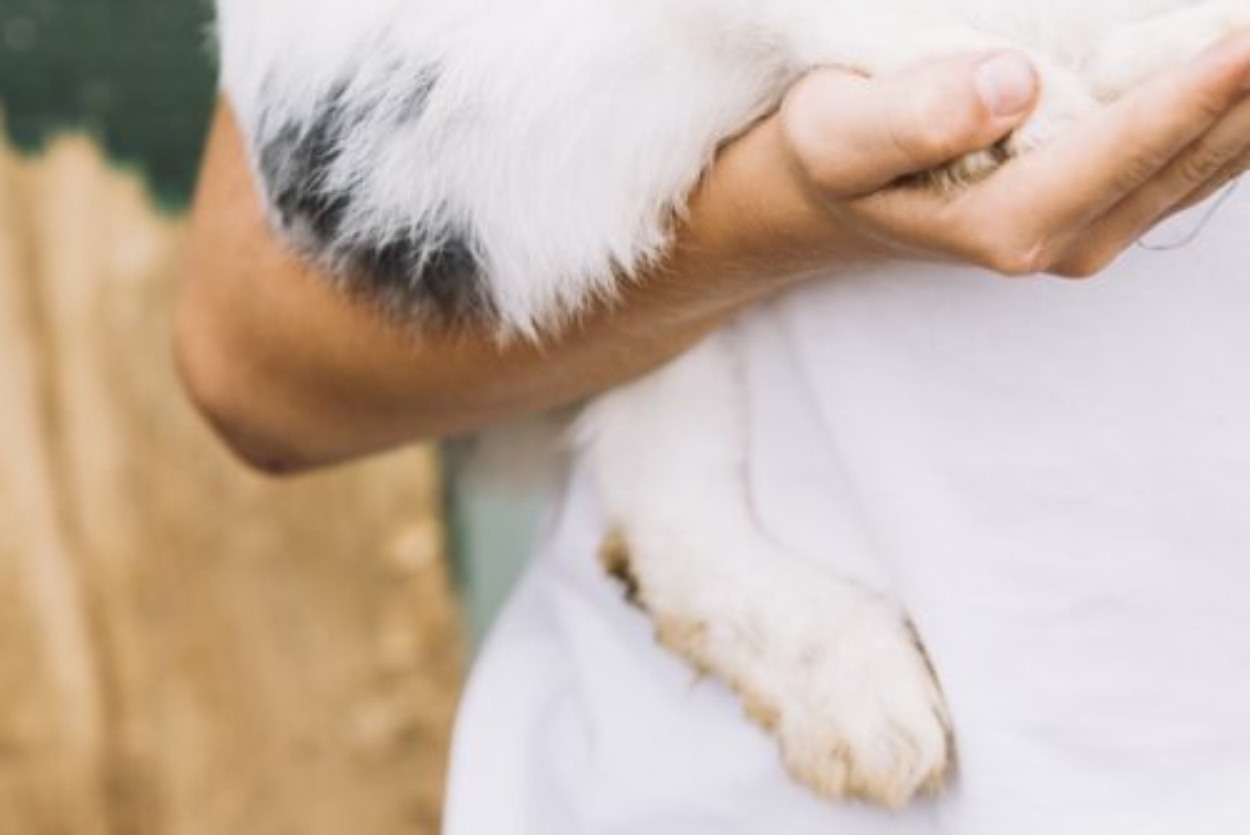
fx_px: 6045
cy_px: 24
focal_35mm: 174
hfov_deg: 11.7
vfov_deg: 7.9
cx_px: 1170
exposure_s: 1/400
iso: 64
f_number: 2.5
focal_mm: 85
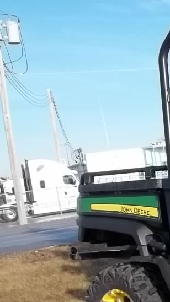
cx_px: 352
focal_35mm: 84
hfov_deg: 12.5
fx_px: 674
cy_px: 228
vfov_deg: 25.0
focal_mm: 5.9
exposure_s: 1/125
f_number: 8
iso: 64
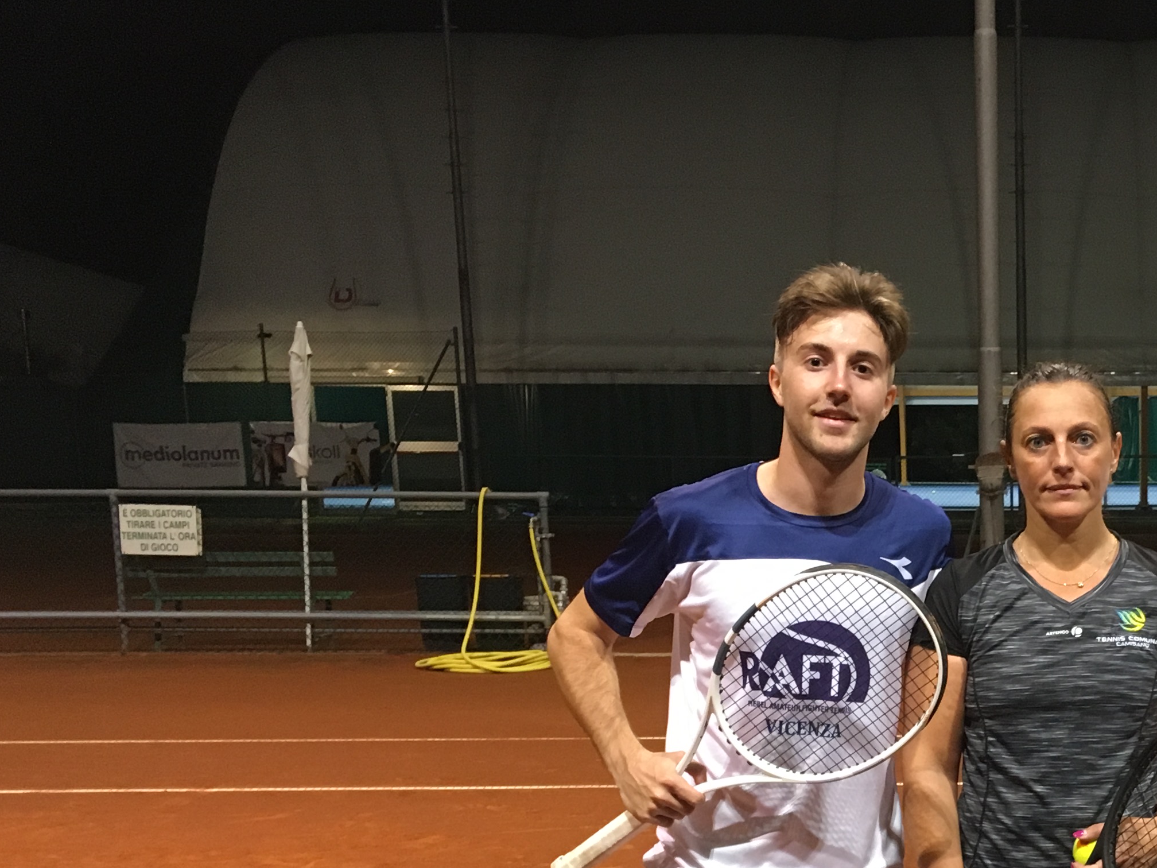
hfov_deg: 31.3
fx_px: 1939
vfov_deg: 24.3
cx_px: 1097
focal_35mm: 58
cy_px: 822
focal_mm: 4.15
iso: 200
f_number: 2.2
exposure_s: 1/33
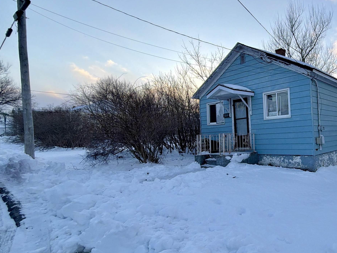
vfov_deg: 58.9
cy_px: 131
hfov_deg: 66.3
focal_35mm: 23
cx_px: 275
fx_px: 224
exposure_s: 1/502
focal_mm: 2.22
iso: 50
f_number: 2.2
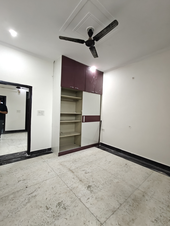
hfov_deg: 78.1
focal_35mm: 16
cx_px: 85
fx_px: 105
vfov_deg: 94.5
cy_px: 113
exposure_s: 1/30
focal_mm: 1.68
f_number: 2.2
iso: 640
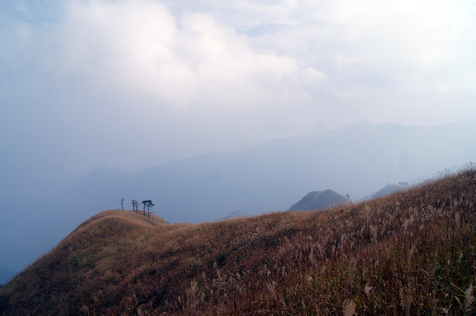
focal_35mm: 27
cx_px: 238
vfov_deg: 47.8
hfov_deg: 67.4
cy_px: 158
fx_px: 357
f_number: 8
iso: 100
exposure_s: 1/500
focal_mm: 18
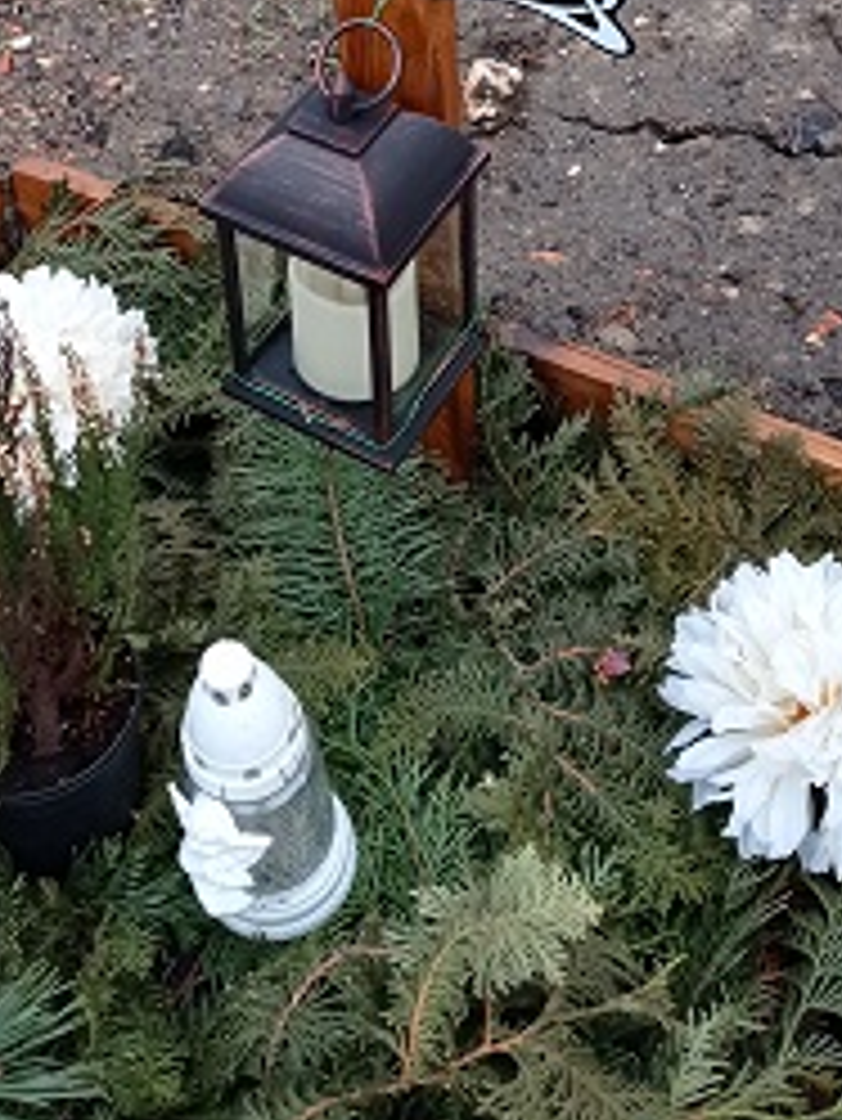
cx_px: 284
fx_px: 2041
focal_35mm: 63
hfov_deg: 23.2
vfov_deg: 28.6
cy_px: -34
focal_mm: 4.74
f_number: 1.79
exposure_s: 1/187
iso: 105
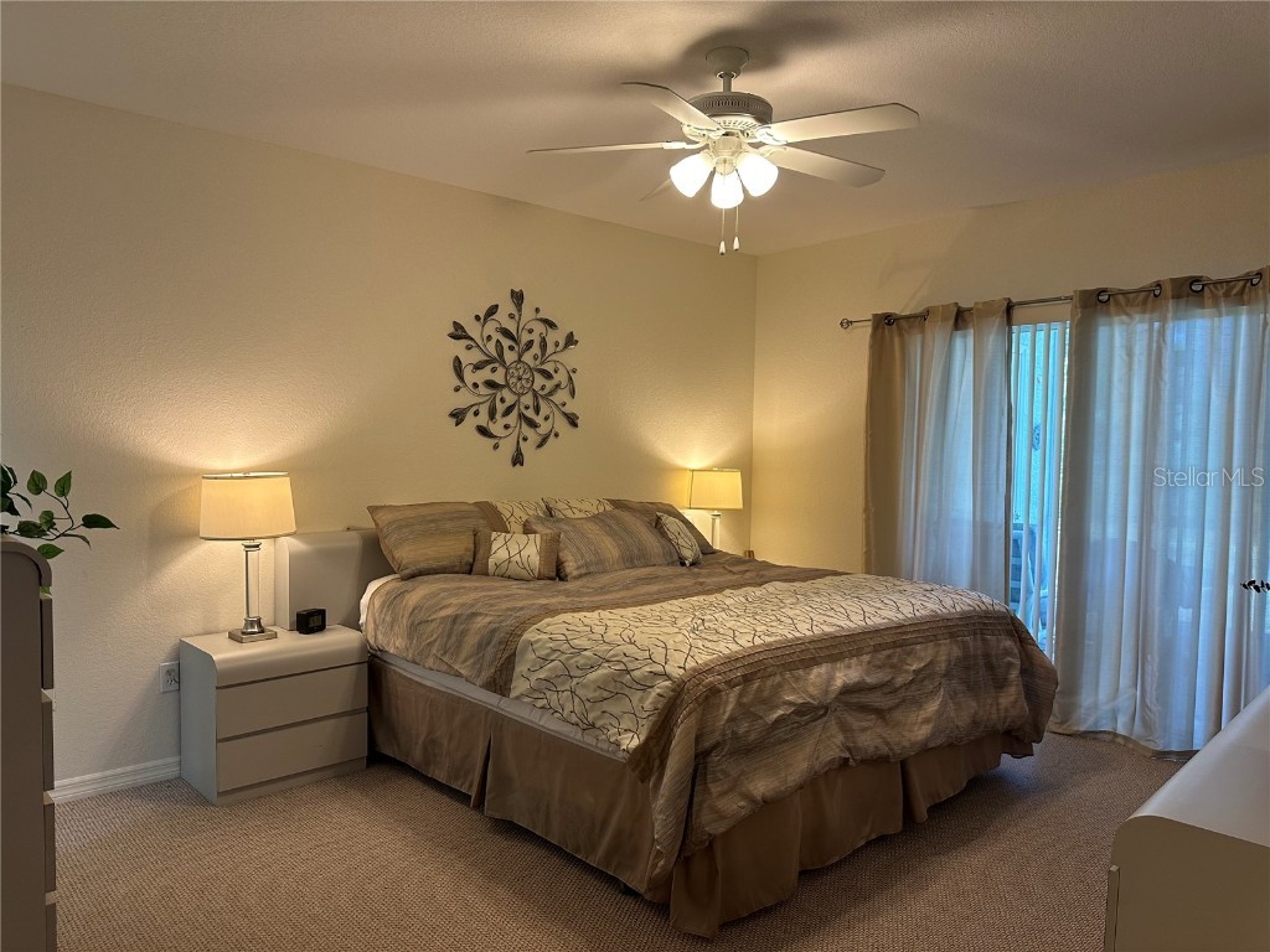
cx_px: 635
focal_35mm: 24
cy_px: 476
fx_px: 881
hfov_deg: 71.6
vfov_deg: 56.8
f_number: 1.78
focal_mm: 6.86
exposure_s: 1/120
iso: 160
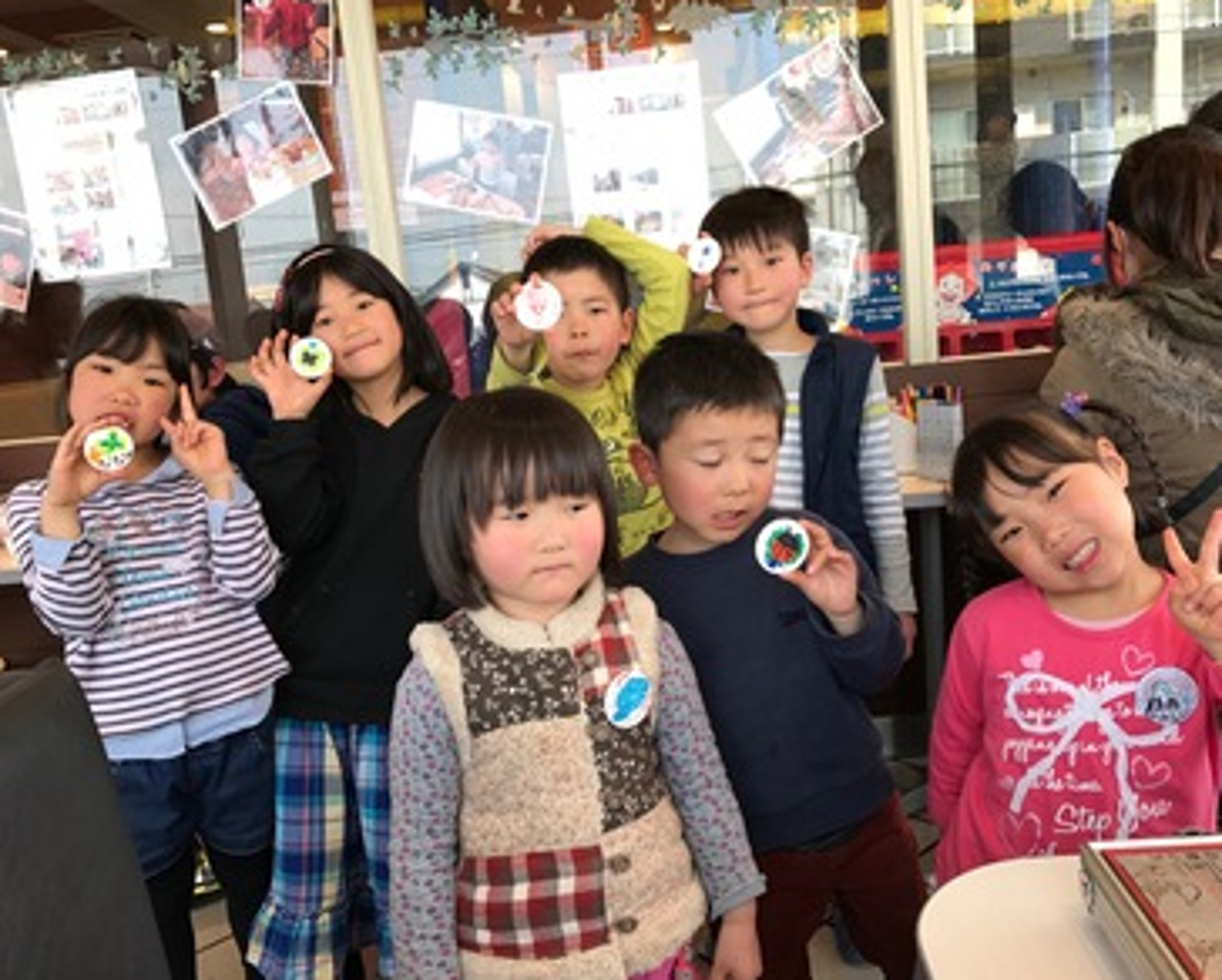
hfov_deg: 58.7
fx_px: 1086
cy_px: 487
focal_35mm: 30
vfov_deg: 48.6
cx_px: 645
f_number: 1.8
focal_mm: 3.99
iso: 25
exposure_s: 1/120
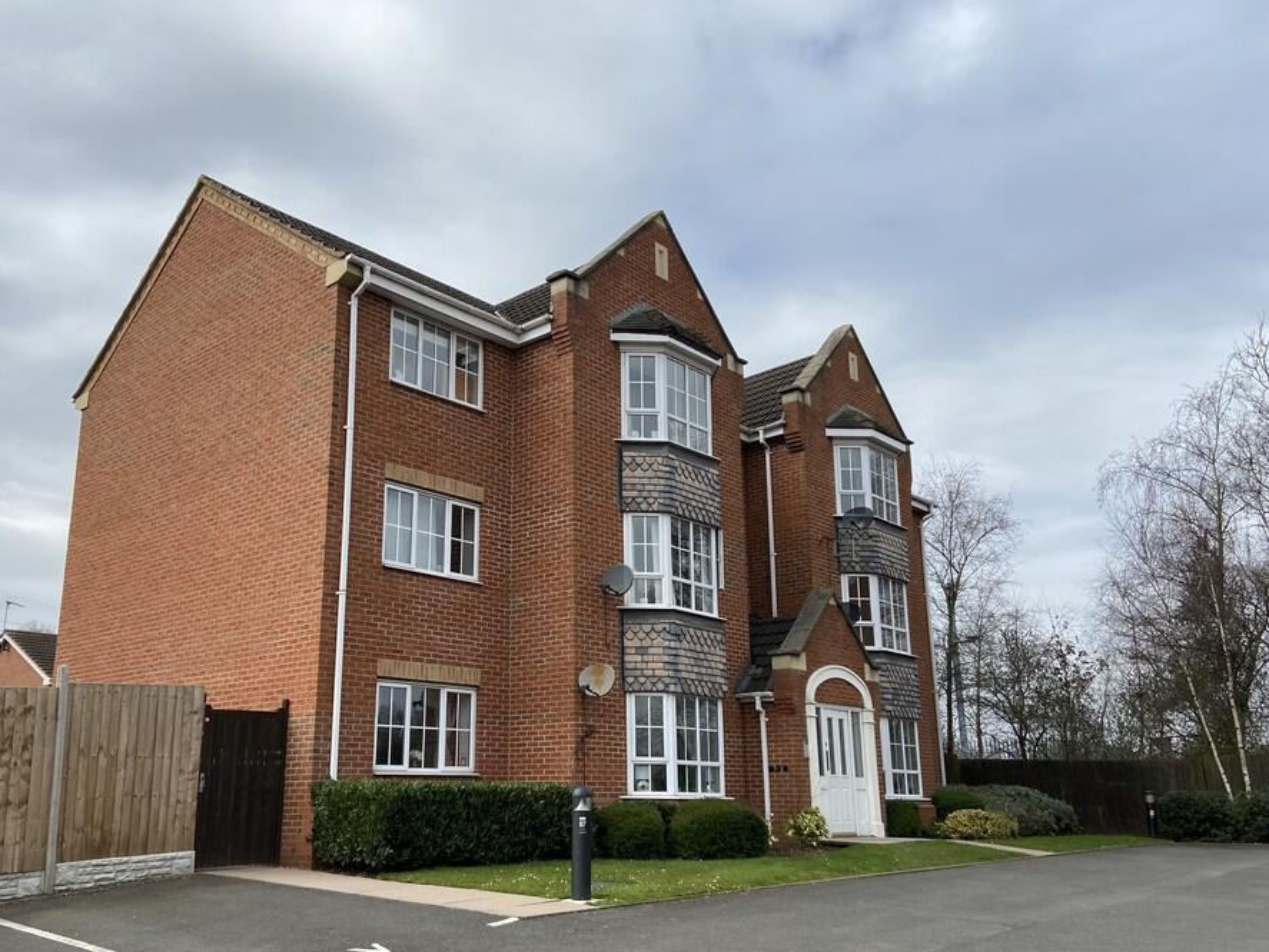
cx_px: 568
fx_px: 1100
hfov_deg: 59.8
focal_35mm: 30
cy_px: 527
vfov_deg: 46.7
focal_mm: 4.25
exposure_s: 1/2890
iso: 32
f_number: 1.8
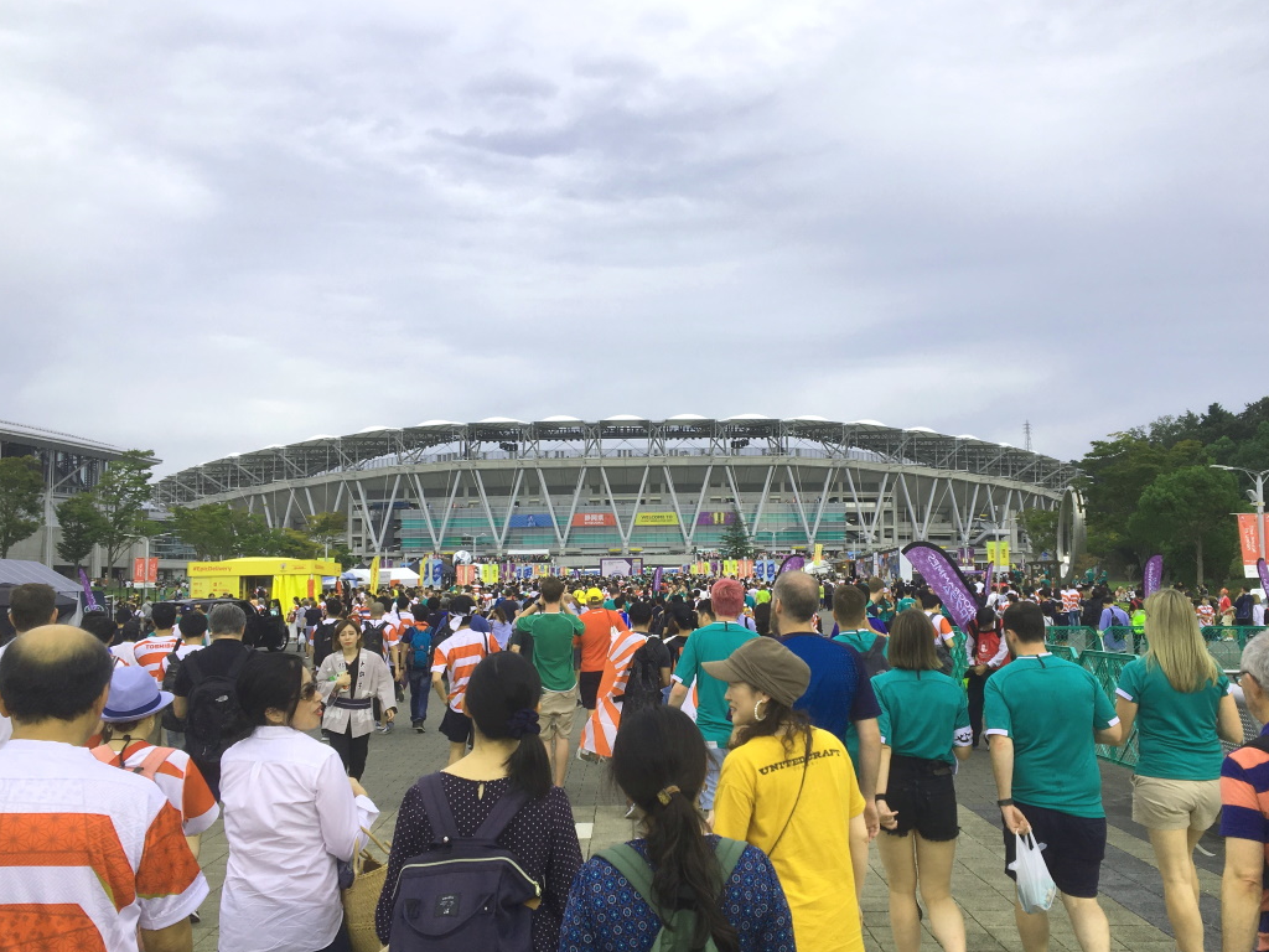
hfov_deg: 53.9
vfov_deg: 41.8
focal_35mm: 34
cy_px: 514
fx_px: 1246
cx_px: 673
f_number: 2.2
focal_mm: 4.15
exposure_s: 1/686
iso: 25
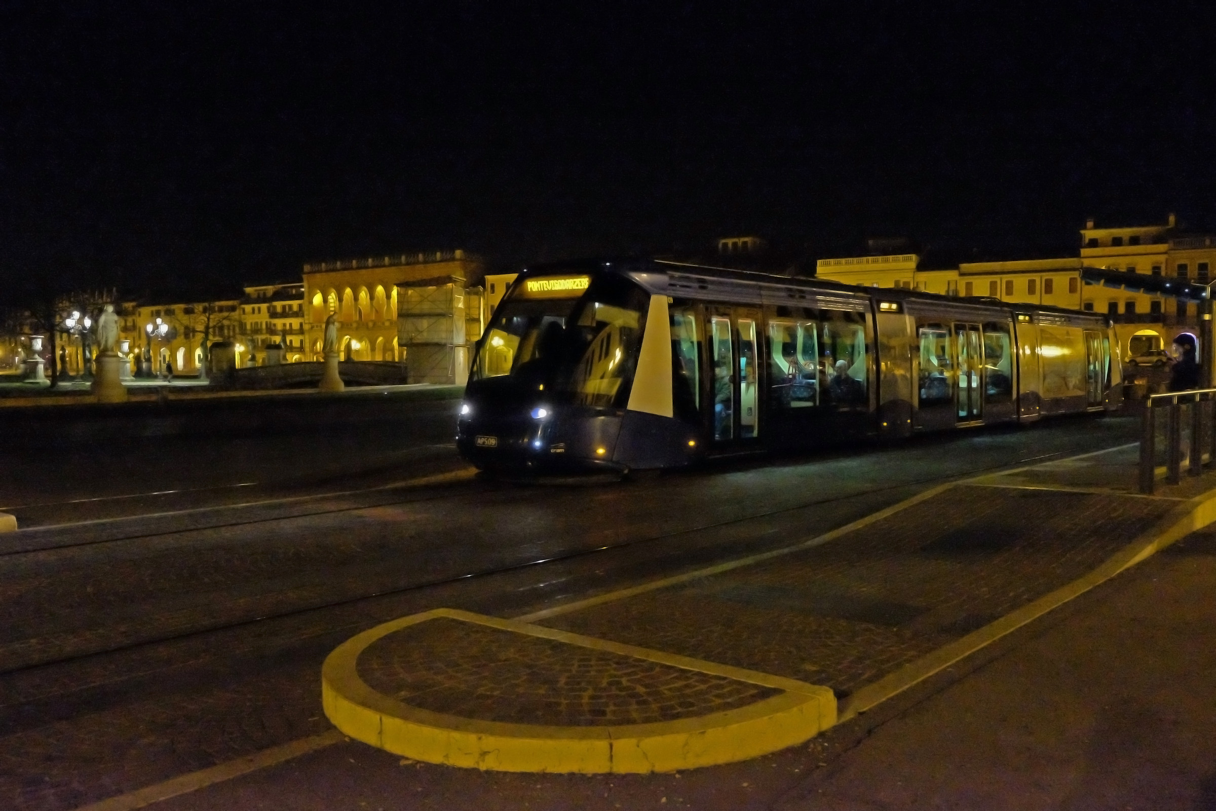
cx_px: 608
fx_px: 1047
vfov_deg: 42.3
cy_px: 406
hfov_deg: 60.3
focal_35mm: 31
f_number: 4
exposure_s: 1/125
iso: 25600
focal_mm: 20.5
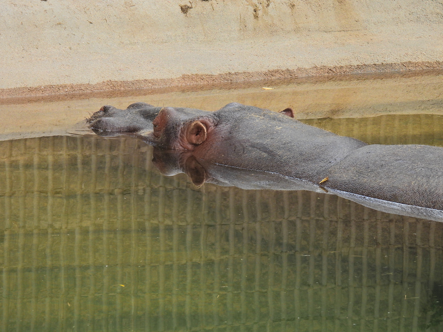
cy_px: 166
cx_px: 222
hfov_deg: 7.6
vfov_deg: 5.7
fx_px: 3327
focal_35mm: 260
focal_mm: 46.4
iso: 125
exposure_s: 1/125
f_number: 4.5
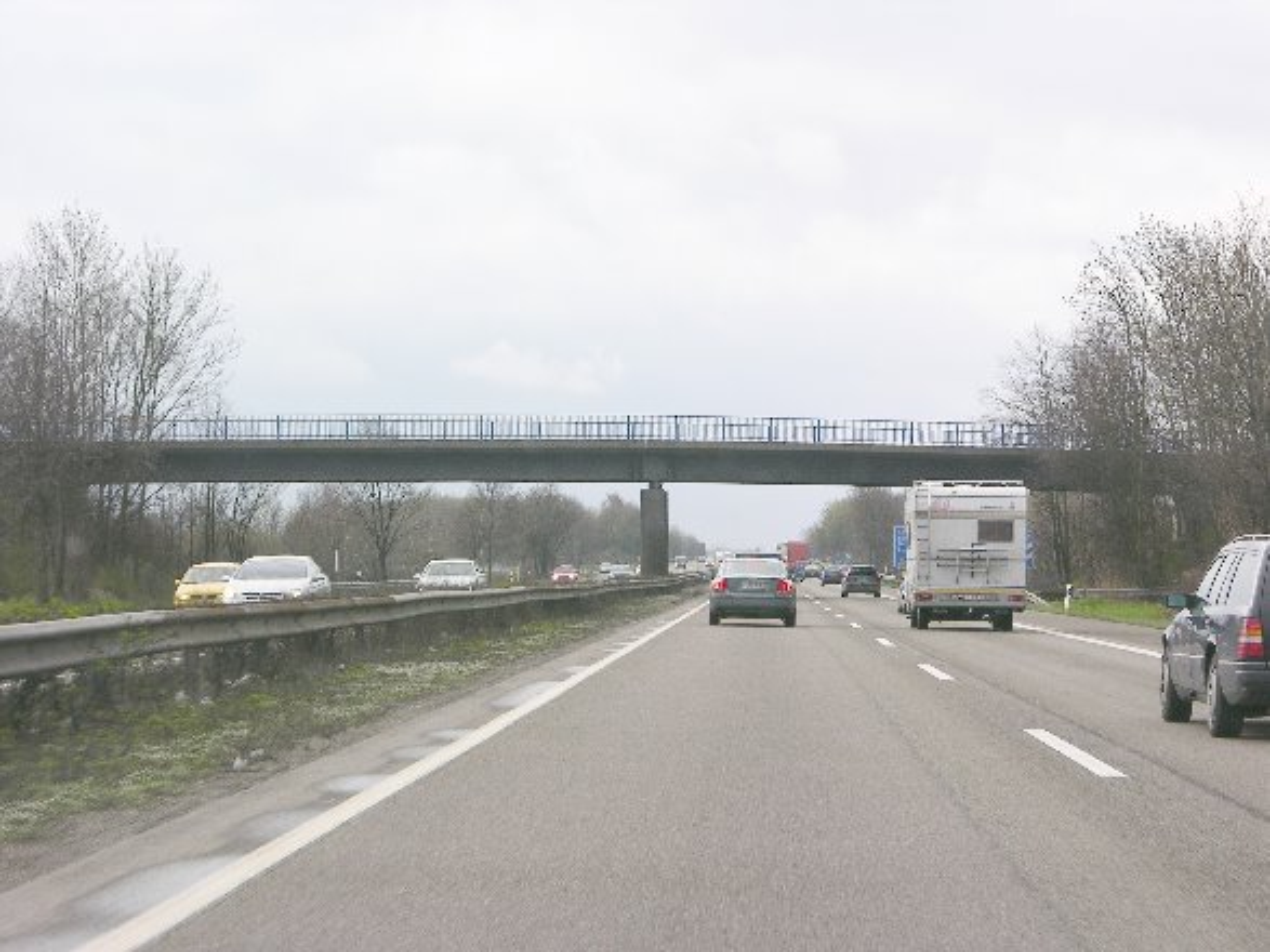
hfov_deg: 17.9
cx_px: 635
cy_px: 476
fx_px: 4035
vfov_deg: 13.5
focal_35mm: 110
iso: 50
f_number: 5.8
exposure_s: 1/187
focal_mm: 27.3
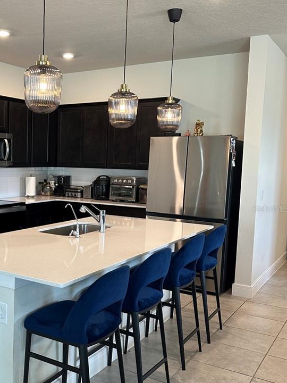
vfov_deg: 46.7
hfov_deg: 34.7
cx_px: 51
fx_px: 442
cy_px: 209
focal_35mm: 40
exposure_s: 1/60
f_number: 1.78
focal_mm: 6.86
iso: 125
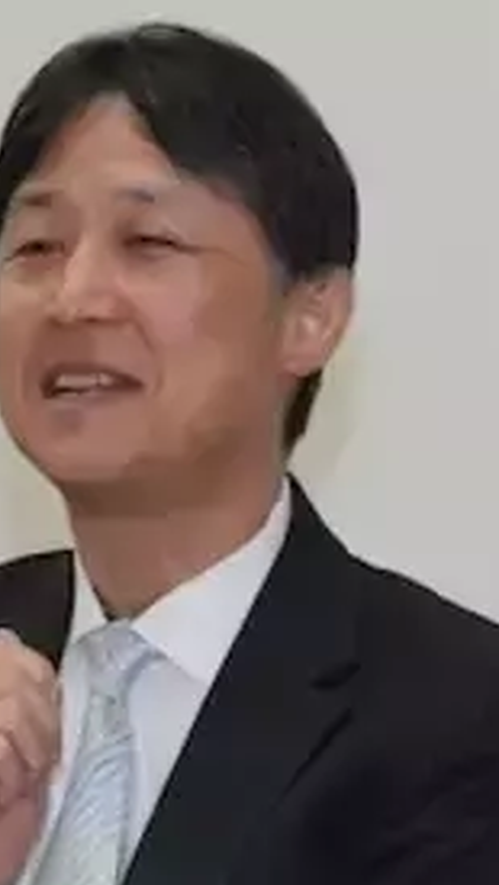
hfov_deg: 6.6
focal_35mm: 185
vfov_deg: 11.6
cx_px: 116
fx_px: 4345
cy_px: 579
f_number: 6.3
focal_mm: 54
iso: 1600
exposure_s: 1/250
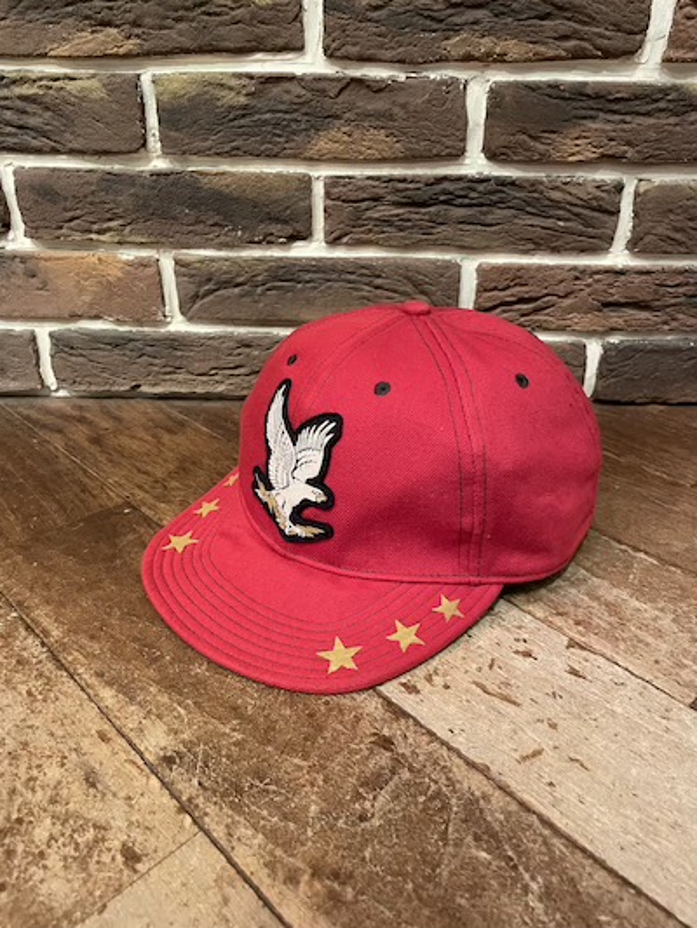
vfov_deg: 67.3
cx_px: 348
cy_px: 464
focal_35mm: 26
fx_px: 698
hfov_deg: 53.1
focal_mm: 4.2
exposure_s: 1/30
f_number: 1.6
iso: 500
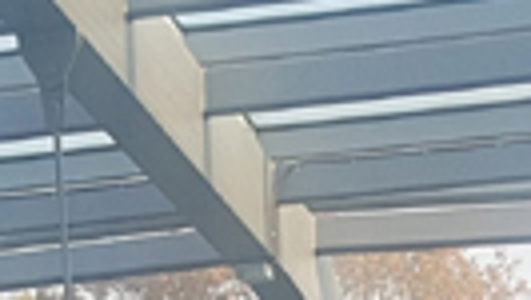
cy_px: 728
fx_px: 2395
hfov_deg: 12.7
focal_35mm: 170
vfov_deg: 6.8
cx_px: 248
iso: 50
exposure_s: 1/251
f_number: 1.7
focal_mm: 4.2
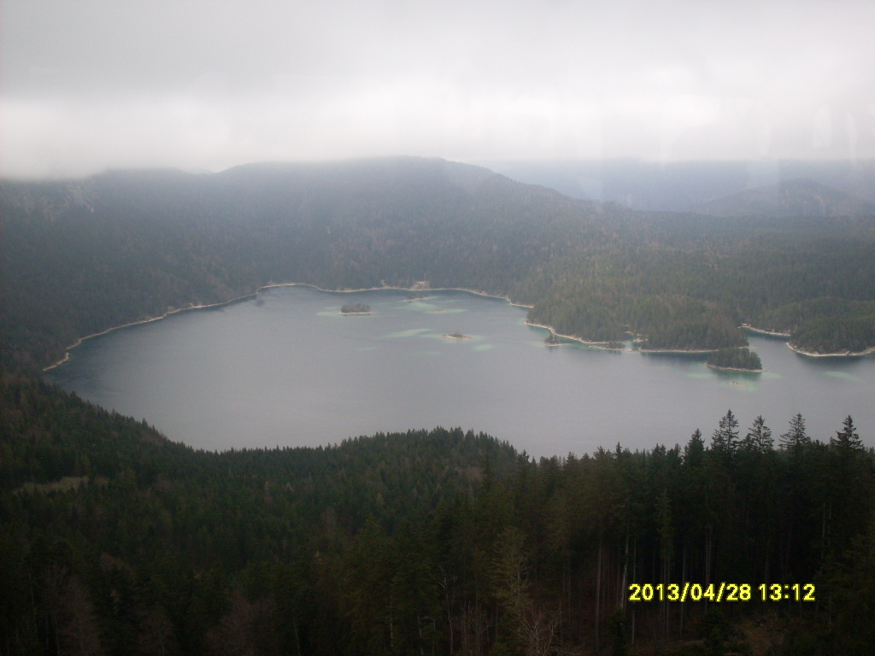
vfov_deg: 37.7
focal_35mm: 38
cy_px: 328
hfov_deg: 49.0
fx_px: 961
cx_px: 438
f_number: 8.4
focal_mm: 6.3
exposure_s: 1/125
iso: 80
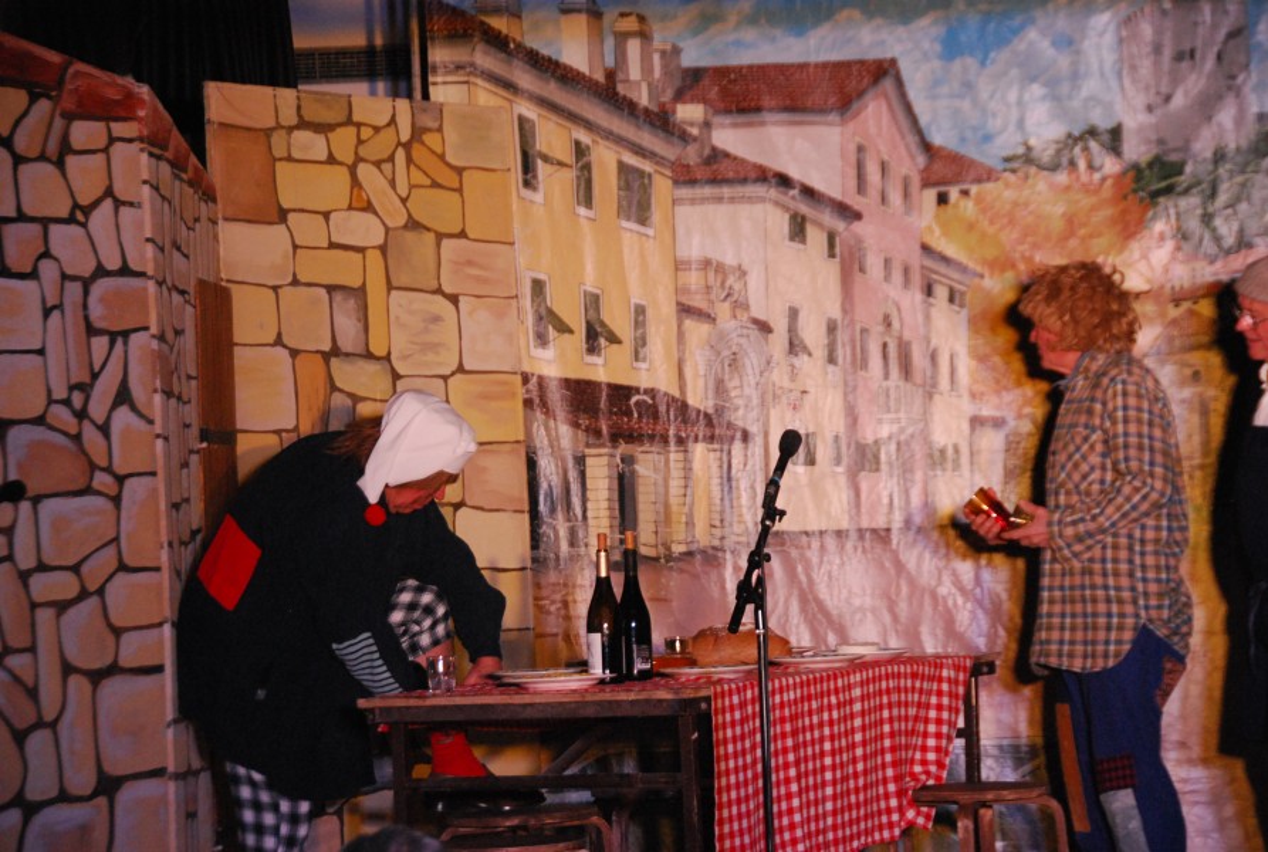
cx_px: 634
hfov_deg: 18.1
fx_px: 3972
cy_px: 426
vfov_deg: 12.2
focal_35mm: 112
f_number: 5.3
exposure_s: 1/100
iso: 1600
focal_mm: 75
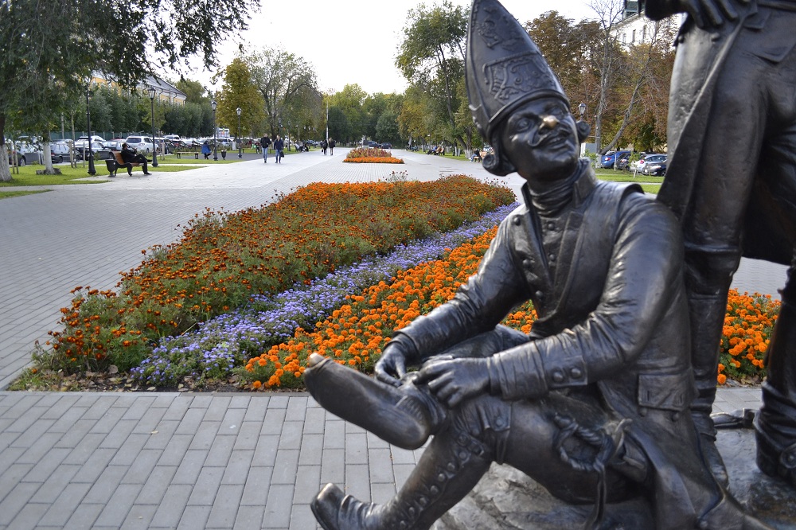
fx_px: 597
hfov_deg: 67.4
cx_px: 398
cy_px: 265
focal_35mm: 27
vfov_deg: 47.9
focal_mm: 18
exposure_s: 1/640
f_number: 3.5
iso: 400
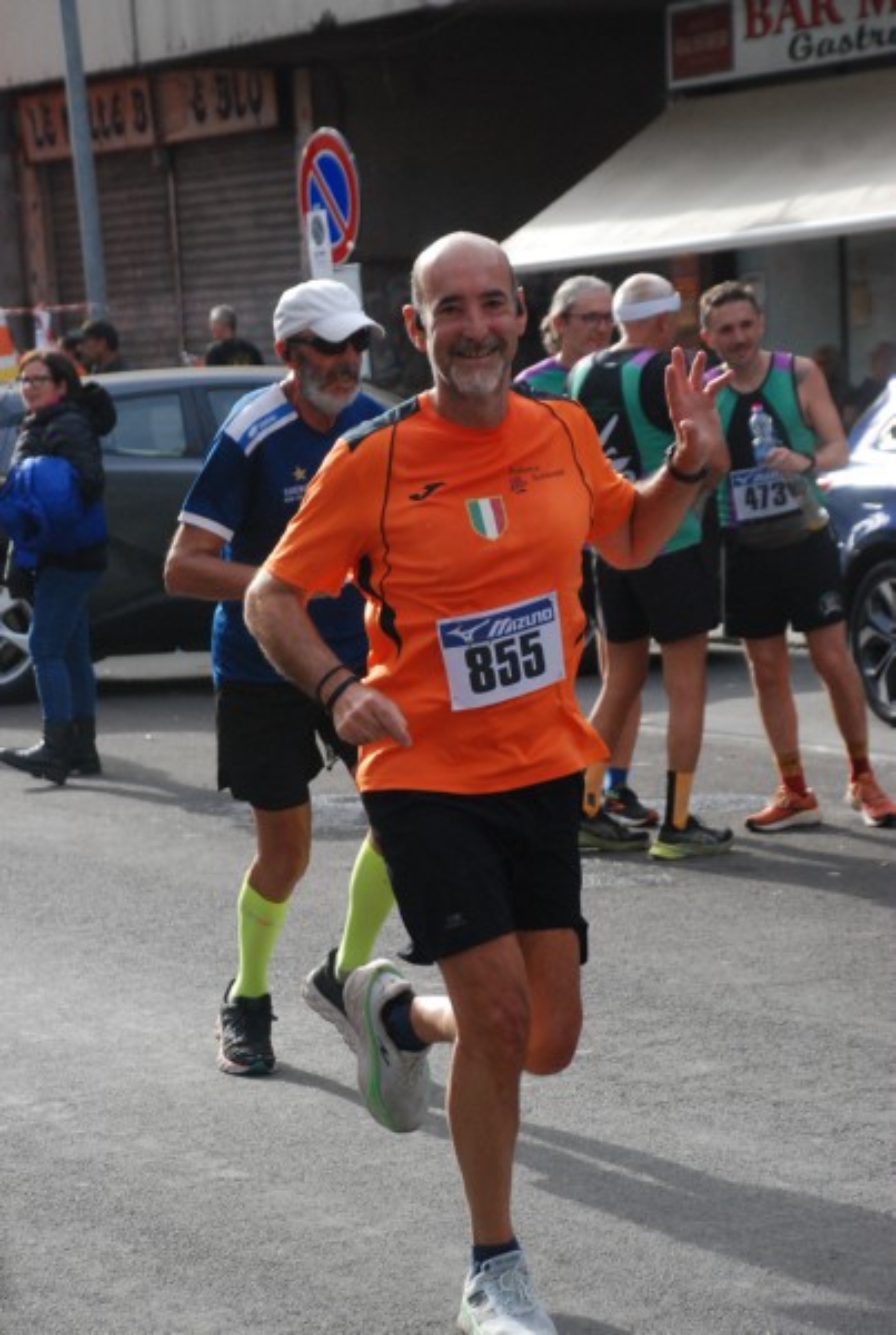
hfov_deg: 12.2
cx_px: 448
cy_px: 668
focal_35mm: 112
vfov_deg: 18.1
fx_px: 4178
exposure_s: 1/1000
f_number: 5.6
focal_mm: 75
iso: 1000
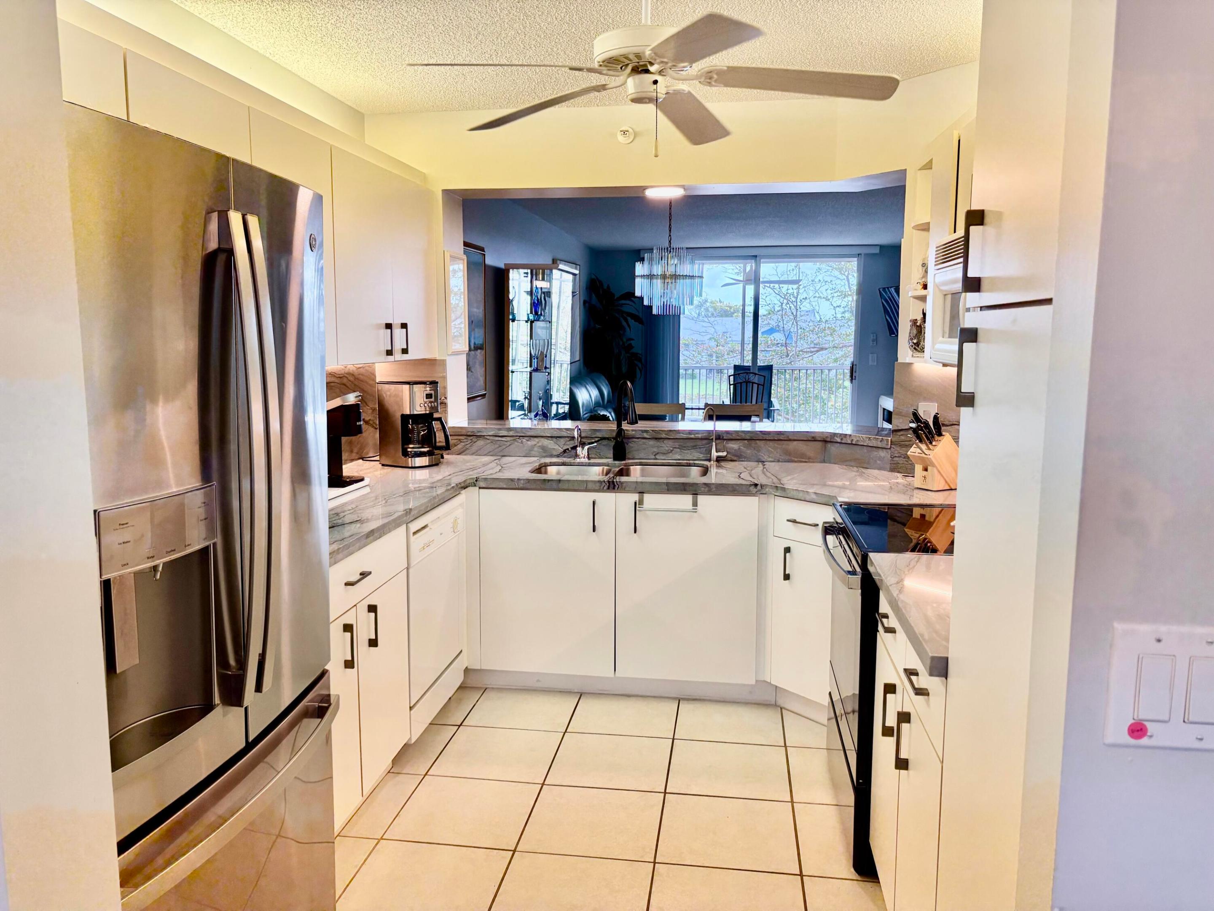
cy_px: 456
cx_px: 607
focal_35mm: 26
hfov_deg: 67.3
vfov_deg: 53.1
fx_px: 912
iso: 125
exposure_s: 1/120
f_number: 1.6
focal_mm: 5.96
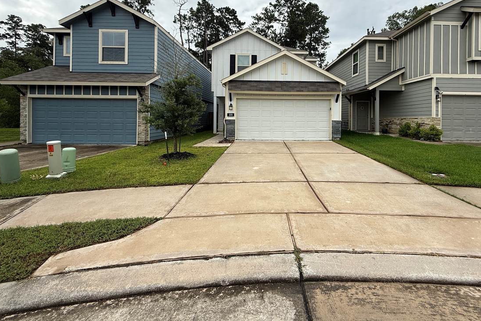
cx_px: 270
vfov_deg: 69.2
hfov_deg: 92.8
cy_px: 118
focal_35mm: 17
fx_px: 227
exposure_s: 1/1235
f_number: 2.2
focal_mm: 2.22
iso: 50
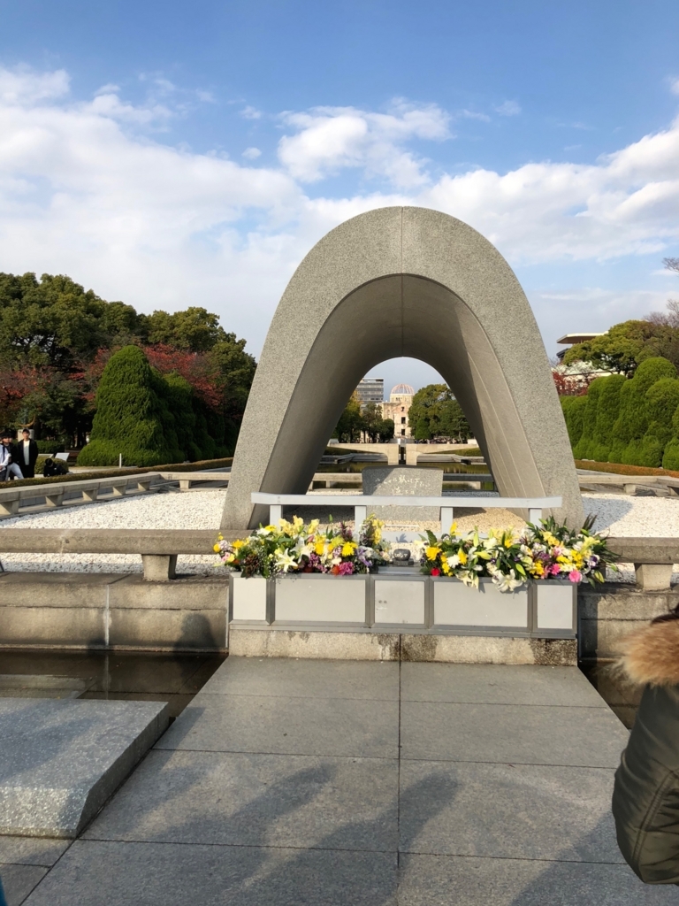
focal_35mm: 28
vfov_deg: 63.4
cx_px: 340
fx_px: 732
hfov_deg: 49.7
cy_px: 453
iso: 20
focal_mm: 4
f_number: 1.8
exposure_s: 1/1548
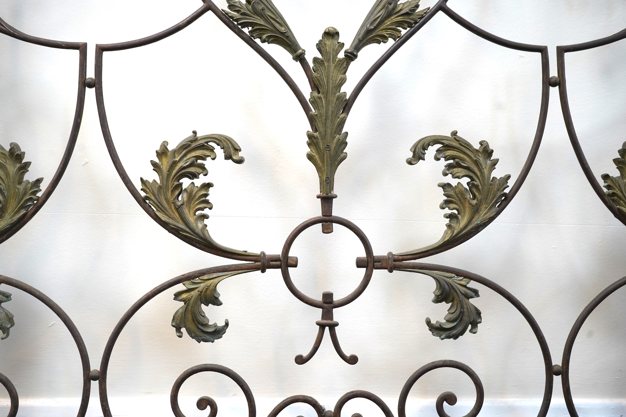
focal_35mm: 40
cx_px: 313
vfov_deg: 33.4
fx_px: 696
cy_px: 208
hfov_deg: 48.5
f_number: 6.3
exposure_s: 1/80
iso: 2000
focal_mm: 40
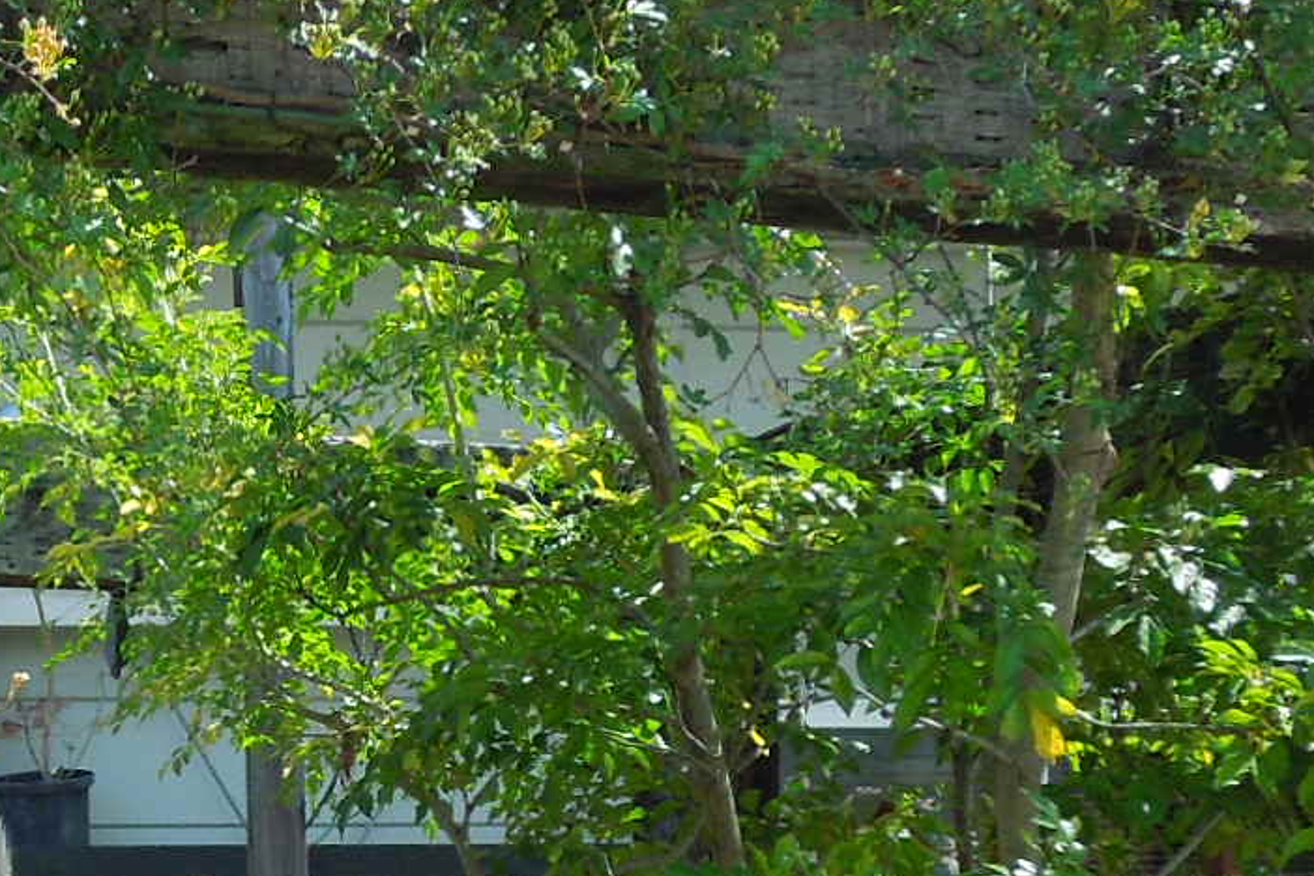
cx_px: -84
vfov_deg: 14.1
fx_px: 3504
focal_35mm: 96
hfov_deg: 20.4
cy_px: 777
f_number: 3.3
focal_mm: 4.5
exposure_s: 1/400
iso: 100
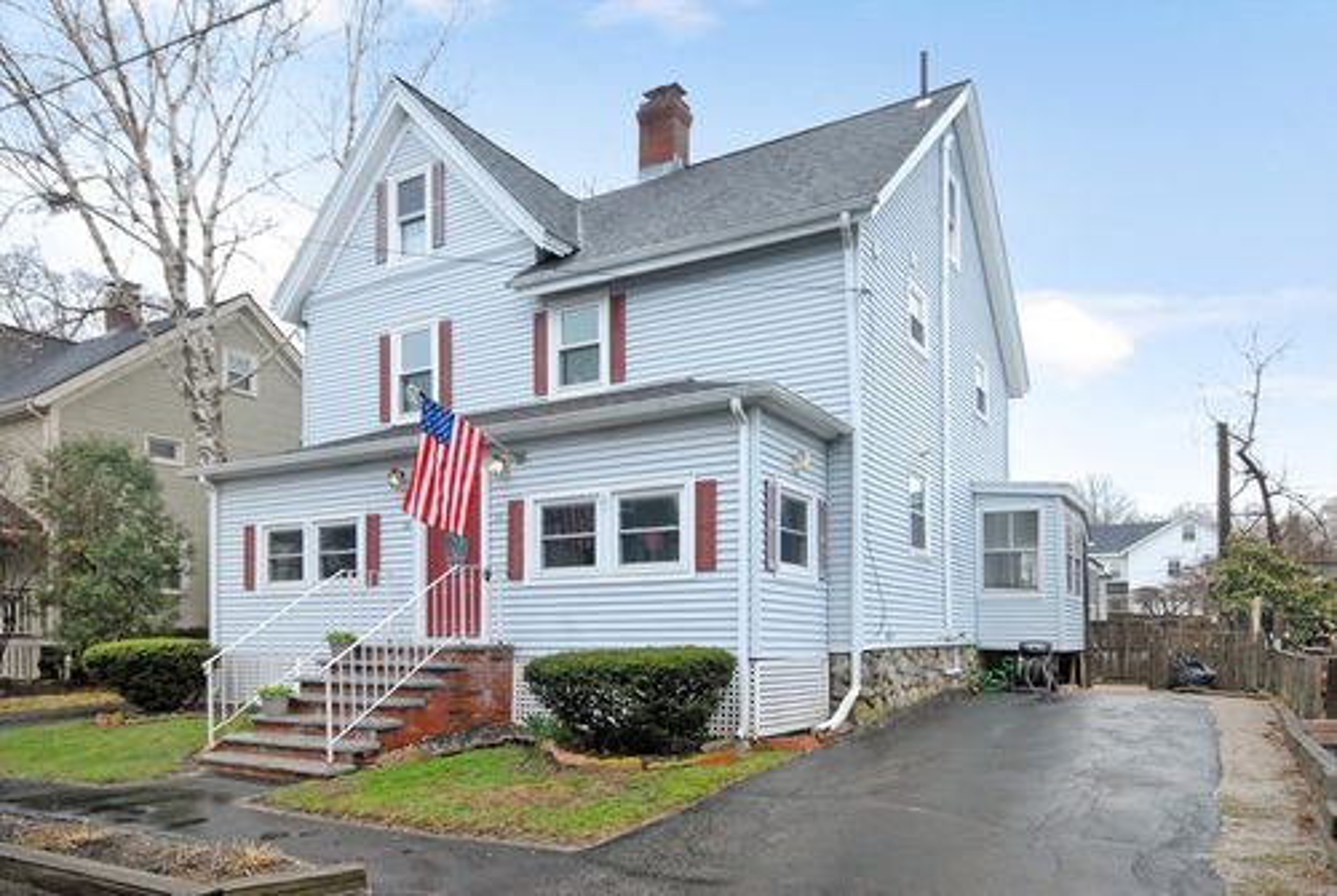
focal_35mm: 24
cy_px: 448
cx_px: 668
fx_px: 893
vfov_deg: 53.3
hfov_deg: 73.7
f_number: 11
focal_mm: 16
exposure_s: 1/100
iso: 800
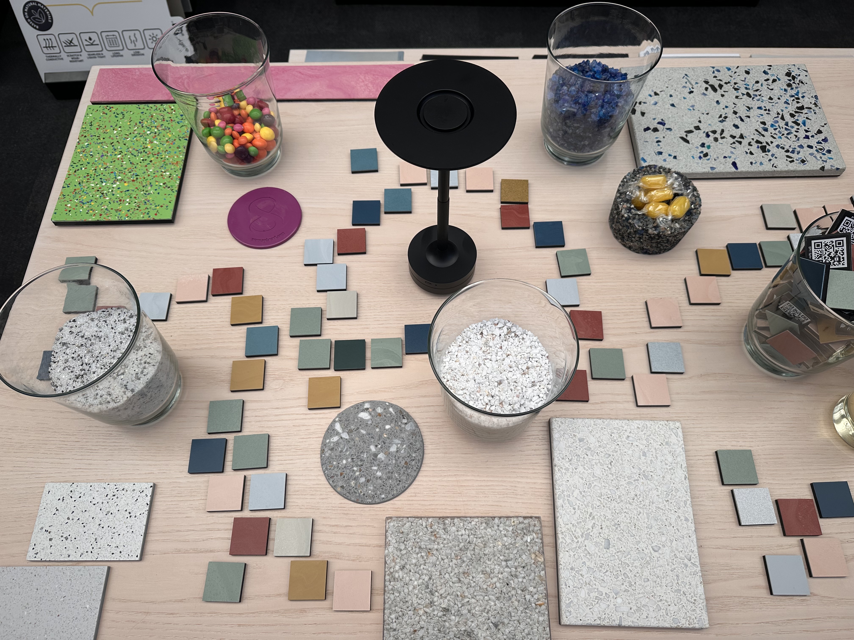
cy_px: 320
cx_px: 427
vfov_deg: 56.8
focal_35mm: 24
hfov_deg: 71.6
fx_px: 592
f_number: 1.78
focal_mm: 6.86
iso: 80
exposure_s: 1/441
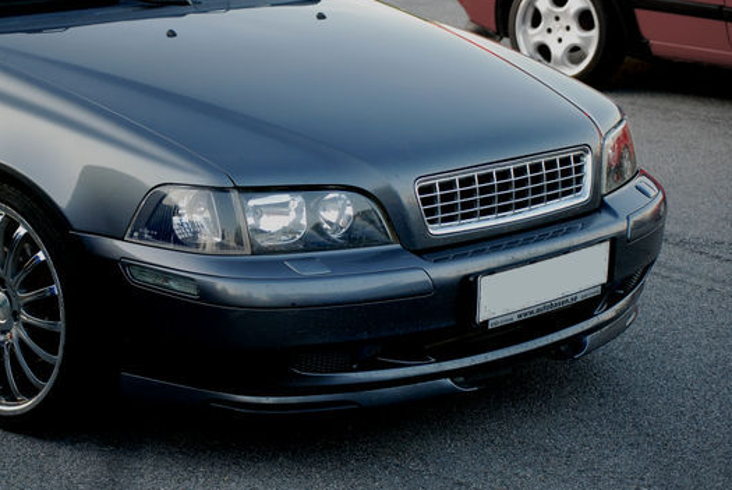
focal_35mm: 101
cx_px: 300
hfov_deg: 20.3
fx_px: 2047
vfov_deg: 13.6
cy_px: 239
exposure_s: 1/40
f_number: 4
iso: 320
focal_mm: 55
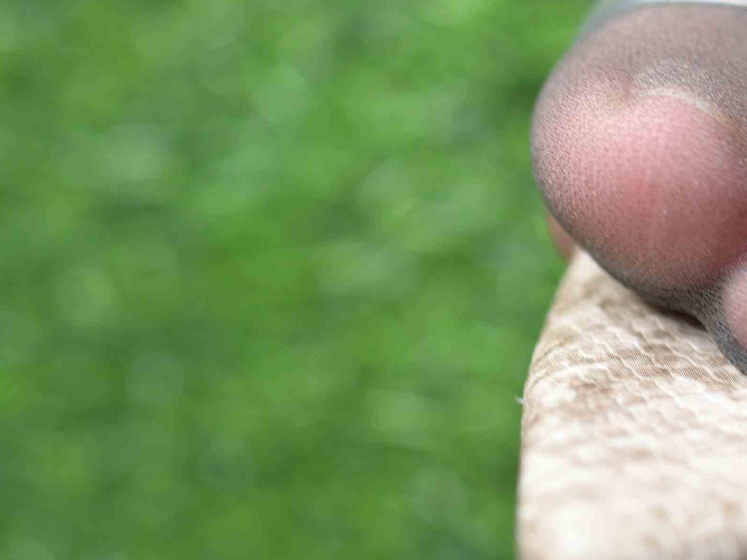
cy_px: -6
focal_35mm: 98
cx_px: 940
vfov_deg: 14.8
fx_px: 2115
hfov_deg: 18.7
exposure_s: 1/320
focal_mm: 35
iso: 320
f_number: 3.5
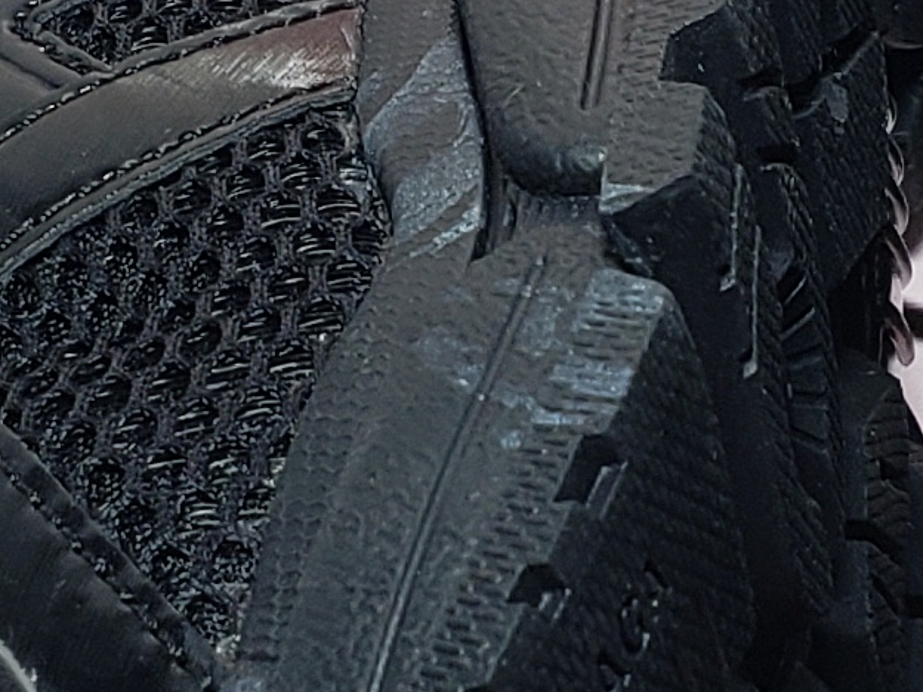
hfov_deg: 11.8
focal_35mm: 168
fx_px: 4480
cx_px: 593
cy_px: 271
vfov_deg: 8.8
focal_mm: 4.3
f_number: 2.4
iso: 50
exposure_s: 1/161
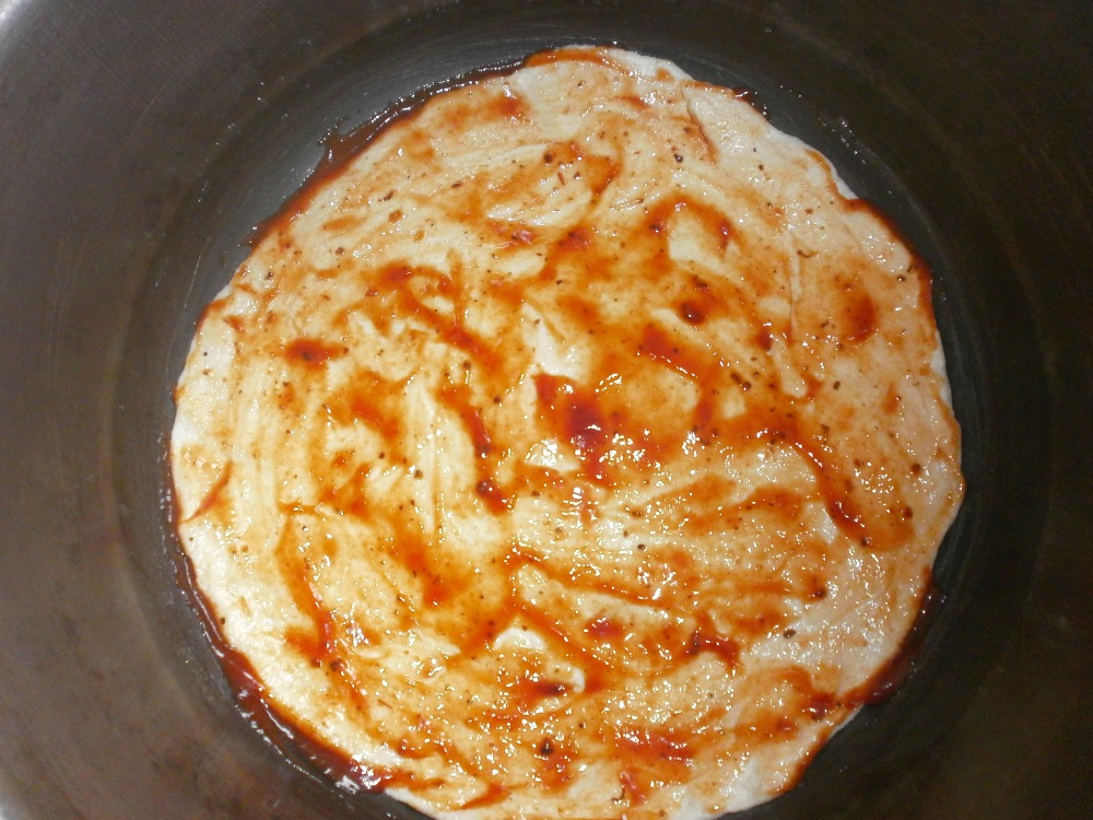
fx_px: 853
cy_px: 410
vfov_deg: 51.4
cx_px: 546
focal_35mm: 27
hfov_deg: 65.3
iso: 400
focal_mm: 4.8
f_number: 2.9
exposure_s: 1/30
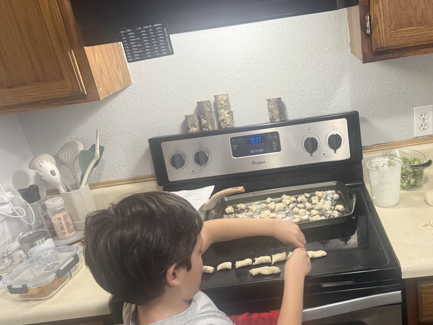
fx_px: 425
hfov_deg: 52.7
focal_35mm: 34
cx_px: 295
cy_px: 192
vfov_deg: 41.6
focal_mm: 6.76
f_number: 1.78
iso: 250
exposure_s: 1/60
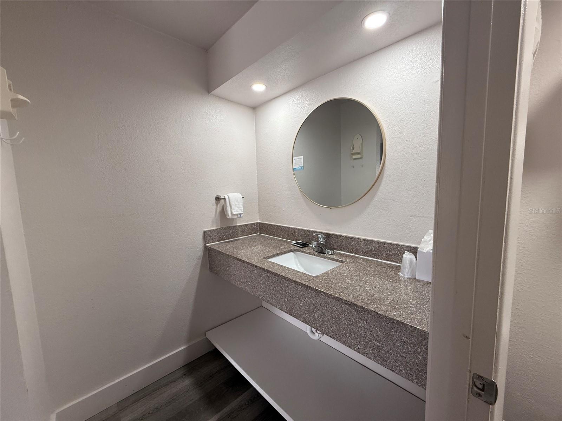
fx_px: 227
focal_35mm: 14
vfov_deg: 85.7
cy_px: 210
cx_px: 281
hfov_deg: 102.1
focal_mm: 2.22
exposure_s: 1/120
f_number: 2.2
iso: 200
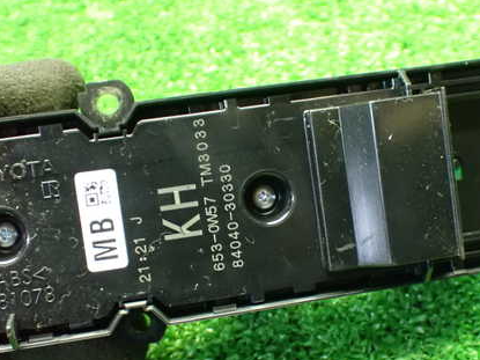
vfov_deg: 26.5
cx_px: 251
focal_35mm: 55
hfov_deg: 34.9
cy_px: 211
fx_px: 762
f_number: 2.7
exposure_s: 1/40
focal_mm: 6.83
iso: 1600
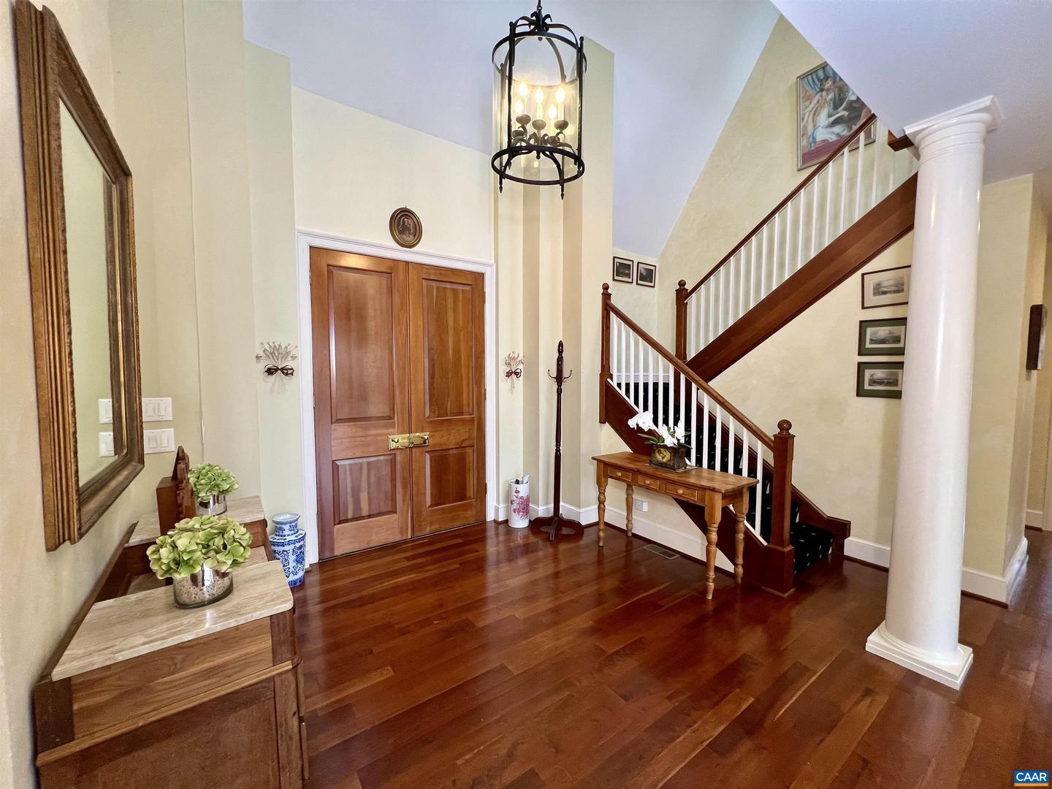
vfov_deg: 89.9
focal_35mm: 13
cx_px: 526
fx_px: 395
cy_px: 394
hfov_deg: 106.2
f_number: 1.8
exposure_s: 1/60
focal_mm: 1.57
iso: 125
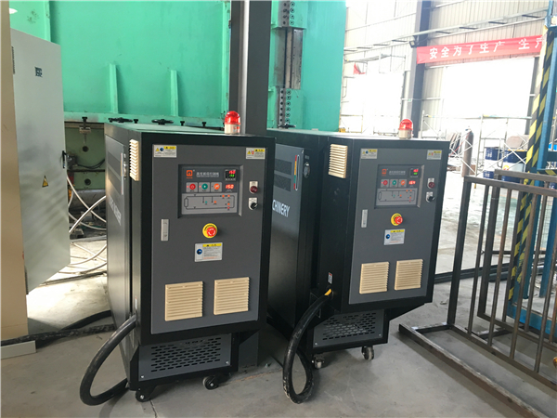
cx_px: 278
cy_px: 209
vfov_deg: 48.2
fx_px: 467
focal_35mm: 29
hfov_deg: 61.7
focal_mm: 4.15
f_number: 2.2
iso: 100
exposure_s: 1/33
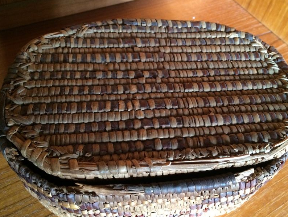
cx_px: 148
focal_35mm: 34
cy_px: 109
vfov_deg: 41.8
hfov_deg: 53.9
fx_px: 283
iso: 250
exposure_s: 1/30
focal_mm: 4.12
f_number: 2.2
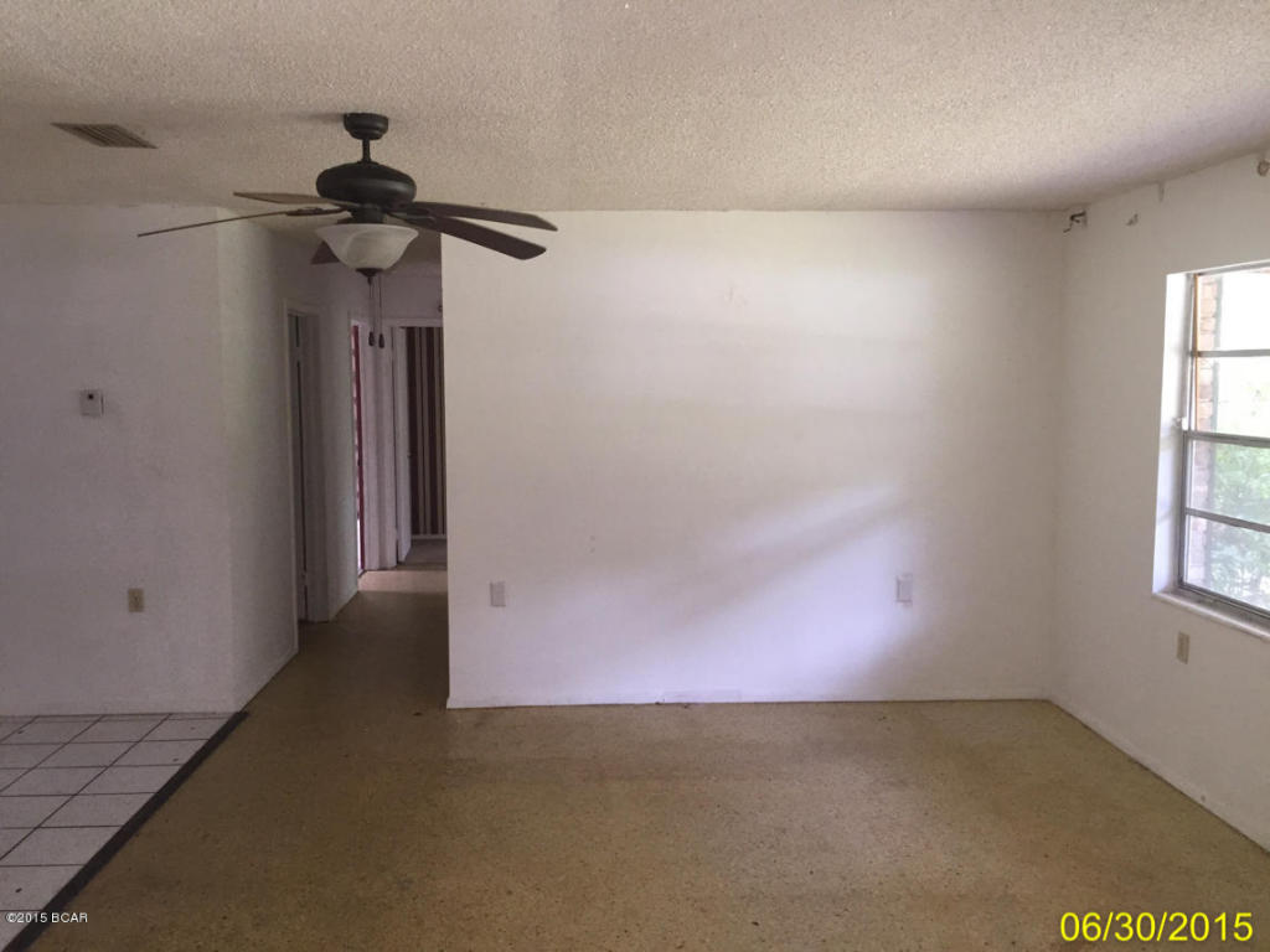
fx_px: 1064
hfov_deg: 61.7
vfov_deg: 48.2
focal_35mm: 29
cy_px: 476
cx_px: 635
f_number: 2.2
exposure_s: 1/30
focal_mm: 4.15
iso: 200
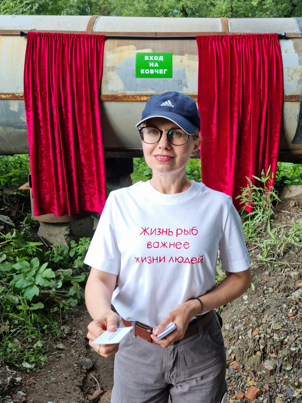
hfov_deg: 51.4
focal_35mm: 27
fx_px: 314
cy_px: 202
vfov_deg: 65.3
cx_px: 151
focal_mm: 5.9
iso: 25
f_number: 2
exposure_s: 1/233
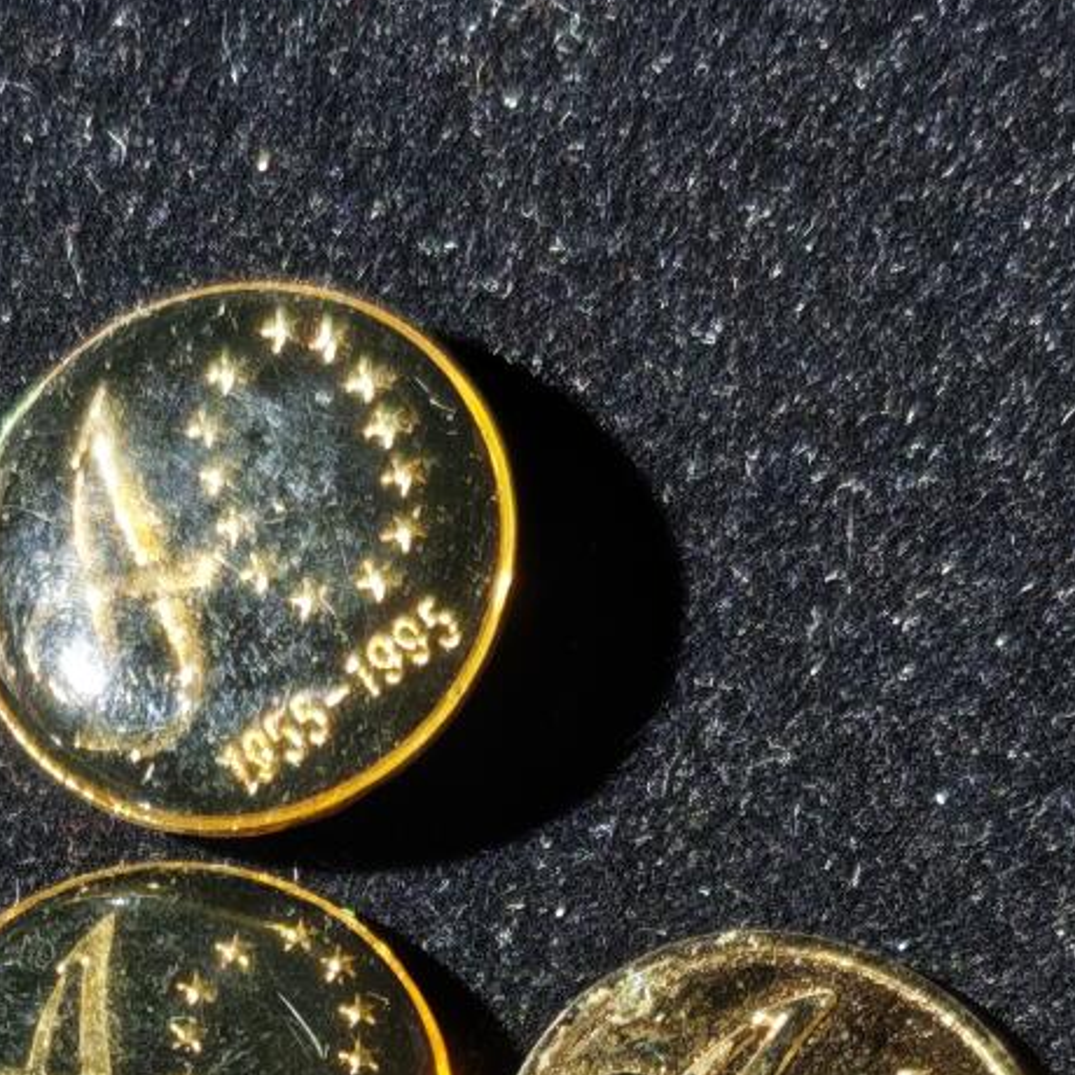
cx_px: -89
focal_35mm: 173
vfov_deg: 9.7
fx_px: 6078
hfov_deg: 10.0
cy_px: 1767
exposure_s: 1/103
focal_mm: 5.85
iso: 250
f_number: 1.63
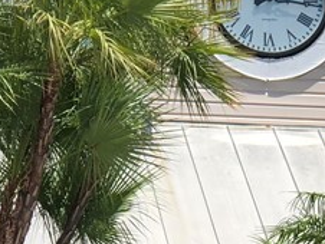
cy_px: 281
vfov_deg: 5.7
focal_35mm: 258
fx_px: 2425
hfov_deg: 7.7
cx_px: 249
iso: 20
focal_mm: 6.6
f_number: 2.8
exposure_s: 1/852
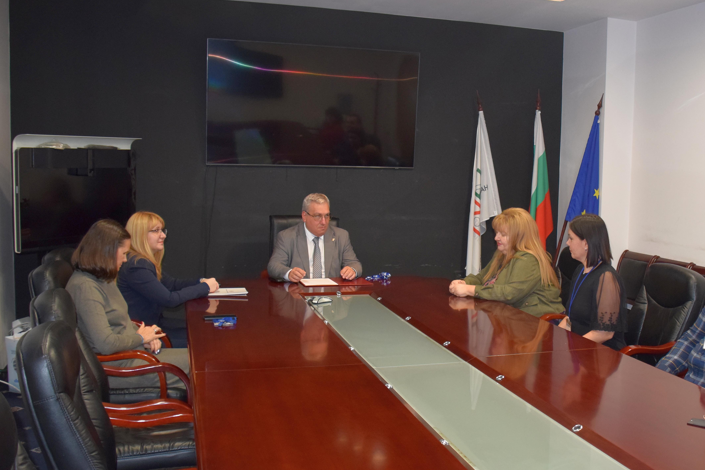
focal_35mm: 38
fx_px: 744
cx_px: 475
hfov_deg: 49.7
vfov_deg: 35.0
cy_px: 244
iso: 1600
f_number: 3.5
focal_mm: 18
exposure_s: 1/60
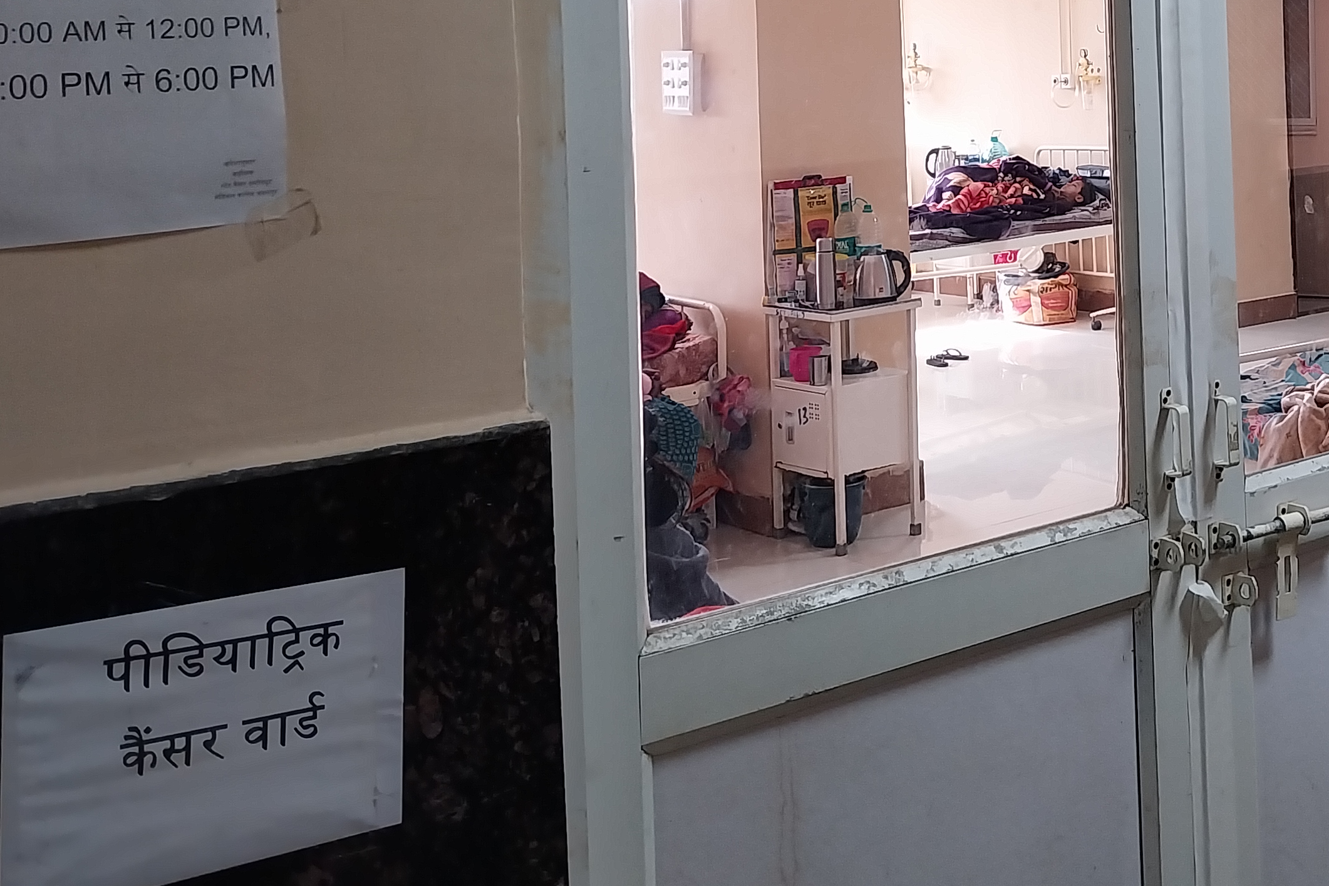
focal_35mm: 52
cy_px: 13
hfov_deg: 36.4
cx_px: 1136
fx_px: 1919
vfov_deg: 24.8
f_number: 1.8
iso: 125
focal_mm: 4
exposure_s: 1/50
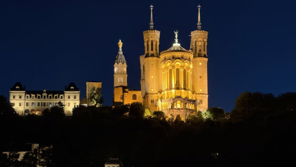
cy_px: 72
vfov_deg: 8.2
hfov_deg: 14.5
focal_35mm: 148
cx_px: 131
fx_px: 1162
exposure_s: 1/20
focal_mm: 15.7
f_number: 2.8
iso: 1600
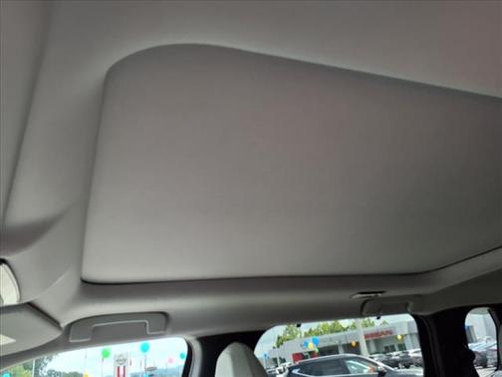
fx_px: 392
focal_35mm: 27
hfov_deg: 65.3
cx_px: 251
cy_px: 188
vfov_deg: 51.4
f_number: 1.9
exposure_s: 1/238
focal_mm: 3.58
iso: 40
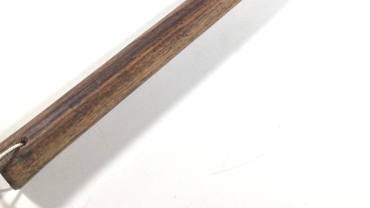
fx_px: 500
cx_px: 196
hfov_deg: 40.6
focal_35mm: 51
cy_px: 16
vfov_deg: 22.8
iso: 40
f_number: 2.4
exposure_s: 1/100
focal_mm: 3.3
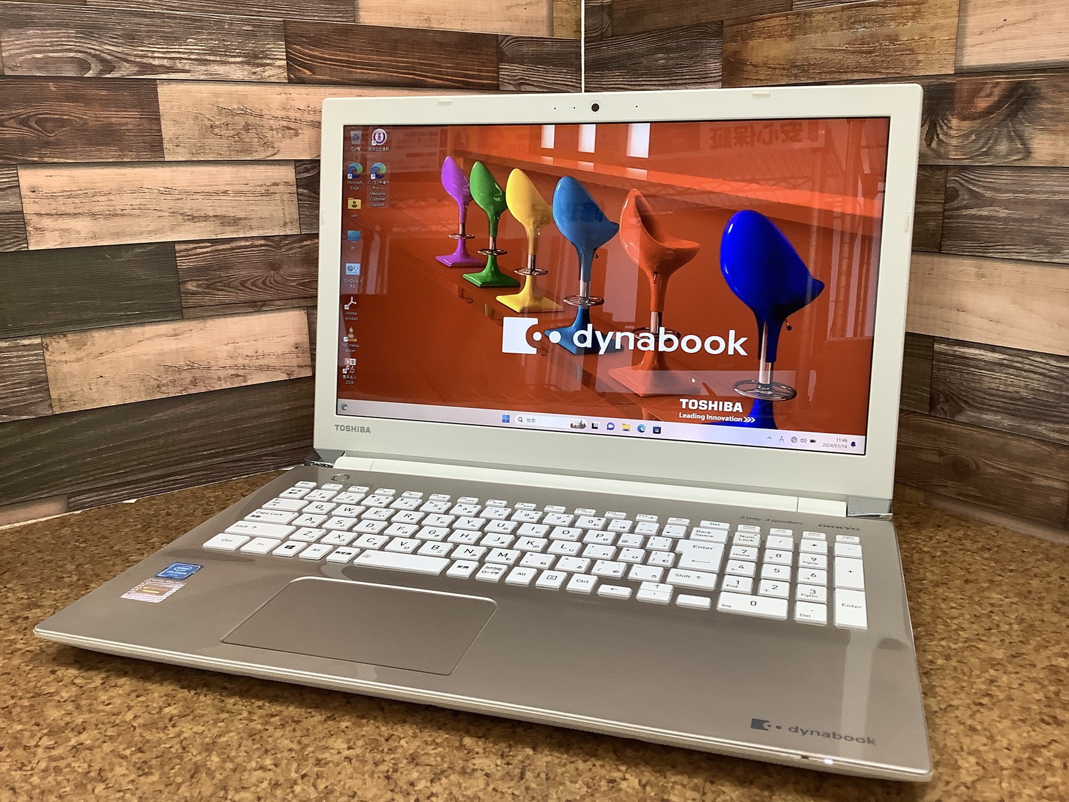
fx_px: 957
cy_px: 401
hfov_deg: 58.4
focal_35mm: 31
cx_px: 534
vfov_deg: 45.4
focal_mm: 3.3
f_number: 2.4
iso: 125
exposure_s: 1/60
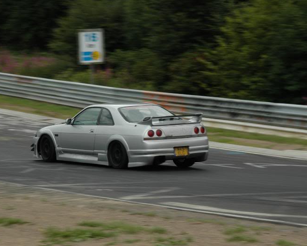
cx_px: 137
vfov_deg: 10.0
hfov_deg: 12.5
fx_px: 1400
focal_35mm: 154
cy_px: 124
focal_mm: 90
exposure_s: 1/160
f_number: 11
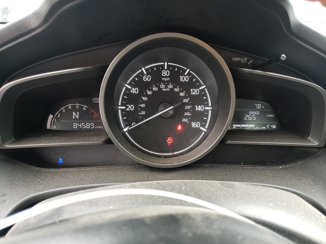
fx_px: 245
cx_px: 163
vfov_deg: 53.1
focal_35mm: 26
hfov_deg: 67.3
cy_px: 122
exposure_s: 1/60.2
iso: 107
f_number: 1.5
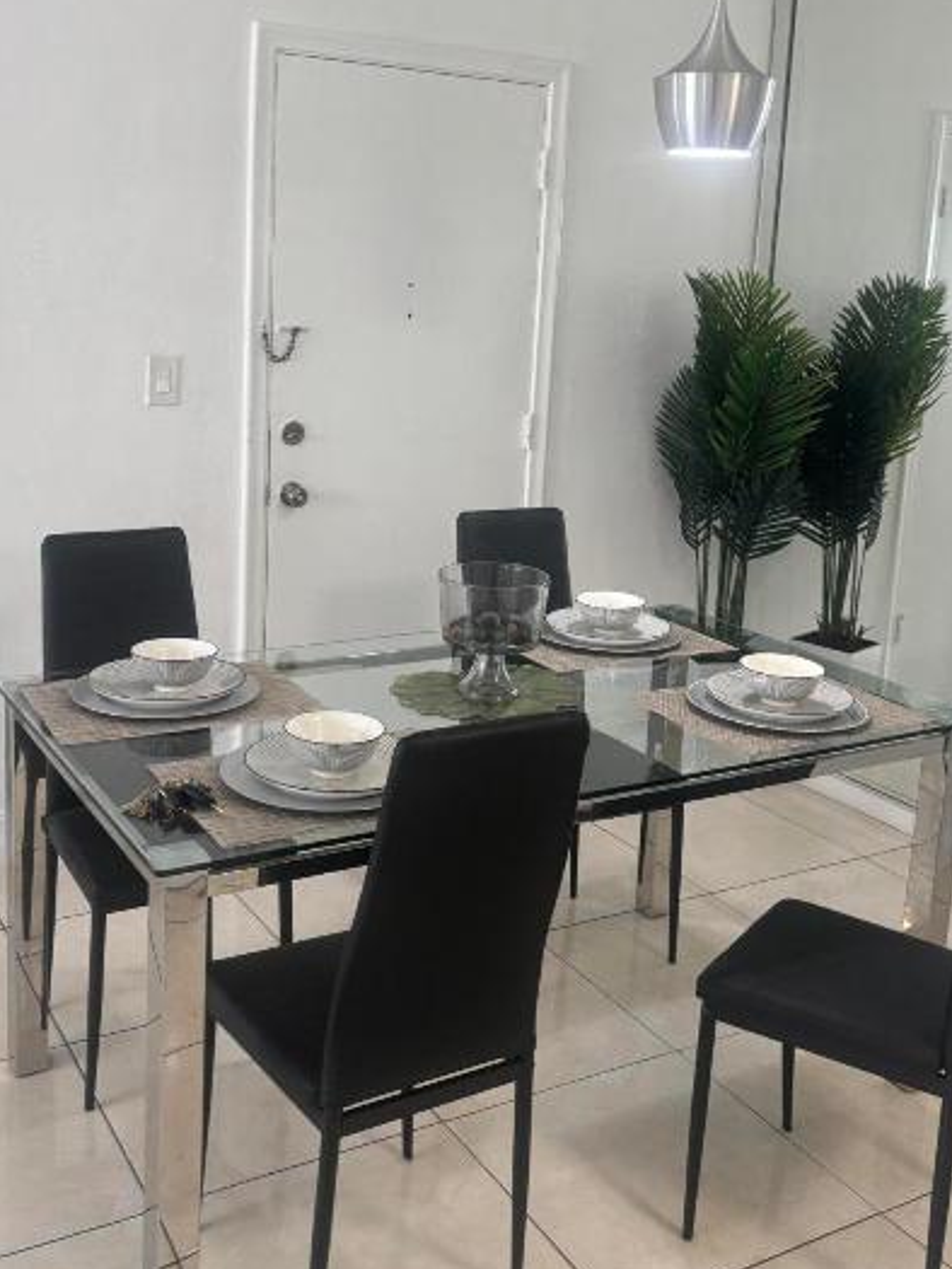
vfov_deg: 48.7
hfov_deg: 37.7
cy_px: 508
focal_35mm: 38
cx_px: 459
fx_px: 1393
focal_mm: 5.96
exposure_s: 1/60
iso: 100
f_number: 1.6
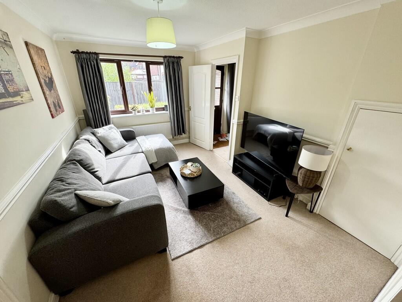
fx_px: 163
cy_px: 151
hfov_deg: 102.1
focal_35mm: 14
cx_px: 201
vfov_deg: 85.7
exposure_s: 1/100
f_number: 2.2
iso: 125
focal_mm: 2.22
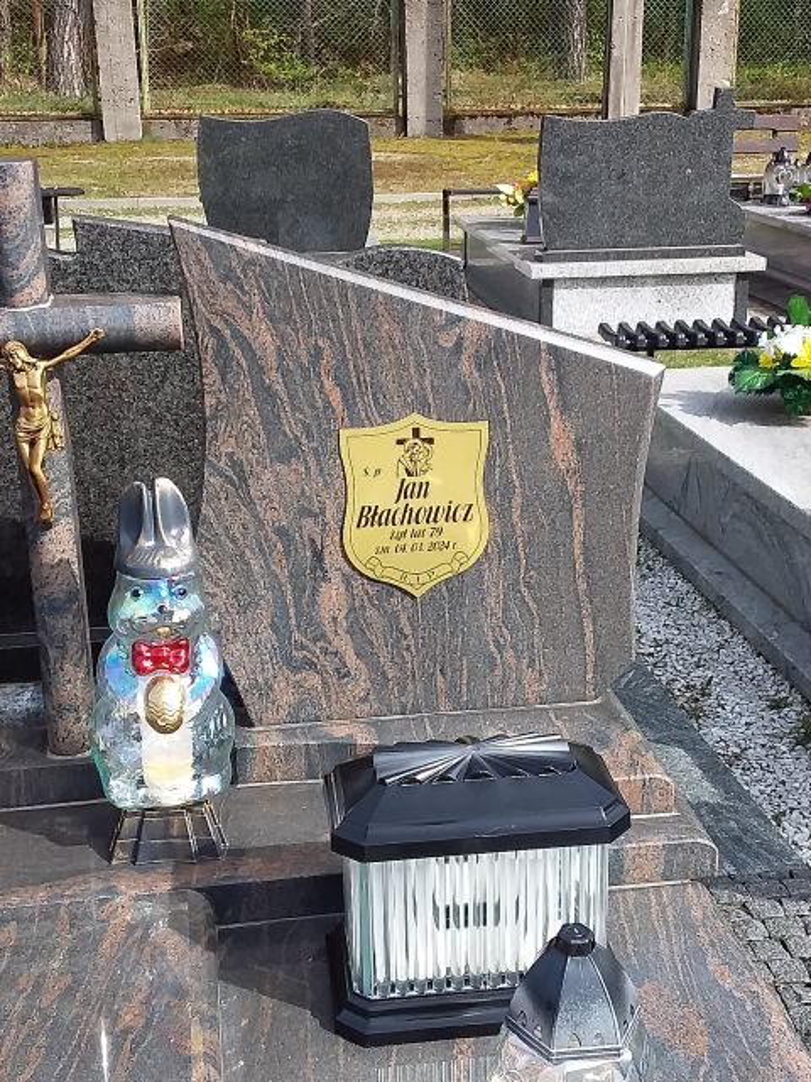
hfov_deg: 49.7
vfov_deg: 63.4
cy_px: 541
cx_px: 406
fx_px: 875
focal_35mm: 28
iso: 40
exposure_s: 1/838
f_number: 1.9
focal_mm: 2.91
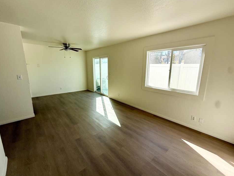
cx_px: 122
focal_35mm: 15
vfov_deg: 81.7
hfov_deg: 98.1
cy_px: 88
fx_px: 101
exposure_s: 1/686
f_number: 2.2
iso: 64
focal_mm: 2.22
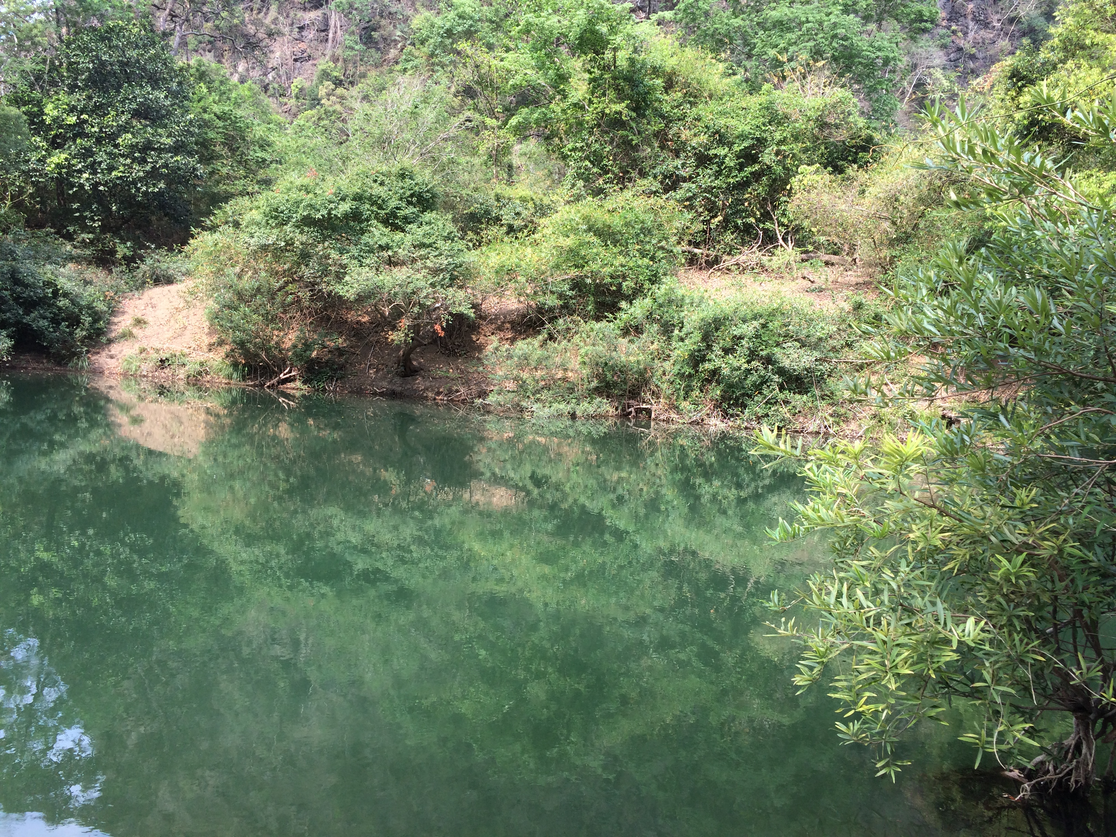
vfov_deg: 48.2
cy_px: 418
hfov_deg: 61.7
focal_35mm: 29
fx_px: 935
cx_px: 558
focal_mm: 4.15
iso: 32
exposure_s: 1/336
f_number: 2.2
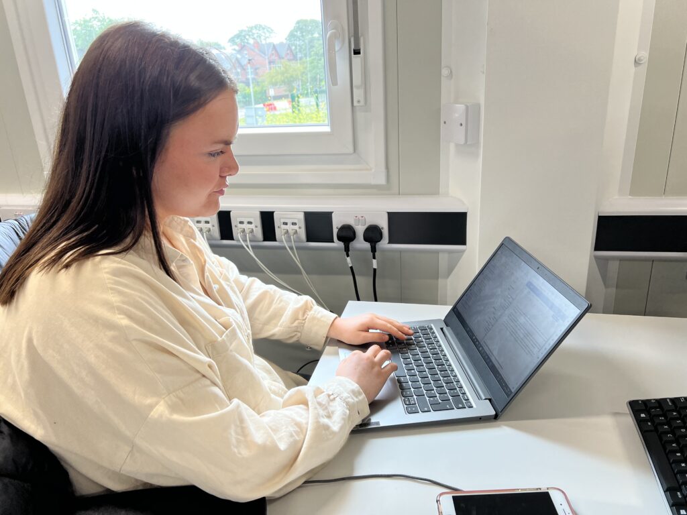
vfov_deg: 53.1
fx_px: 516
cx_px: 344
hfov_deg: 67.3
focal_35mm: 26
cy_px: 258
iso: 40
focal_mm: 5.7
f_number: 1.5
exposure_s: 1/100
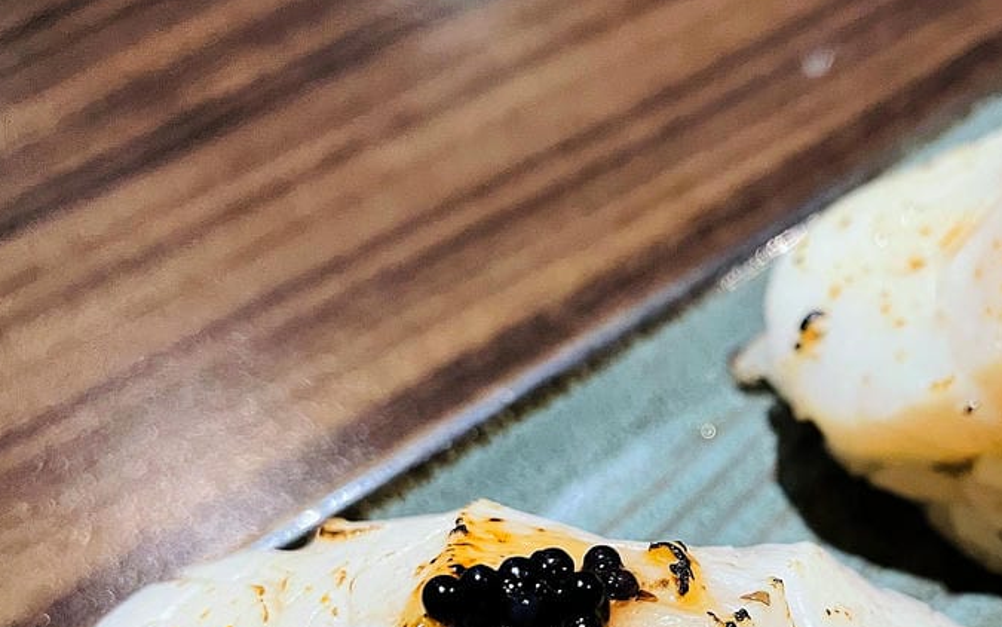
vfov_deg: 25.7
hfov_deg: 39.1
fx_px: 1338
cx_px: 833
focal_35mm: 49
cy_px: 533
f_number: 1.6
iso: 400
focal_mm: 4.2
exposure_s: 1/60
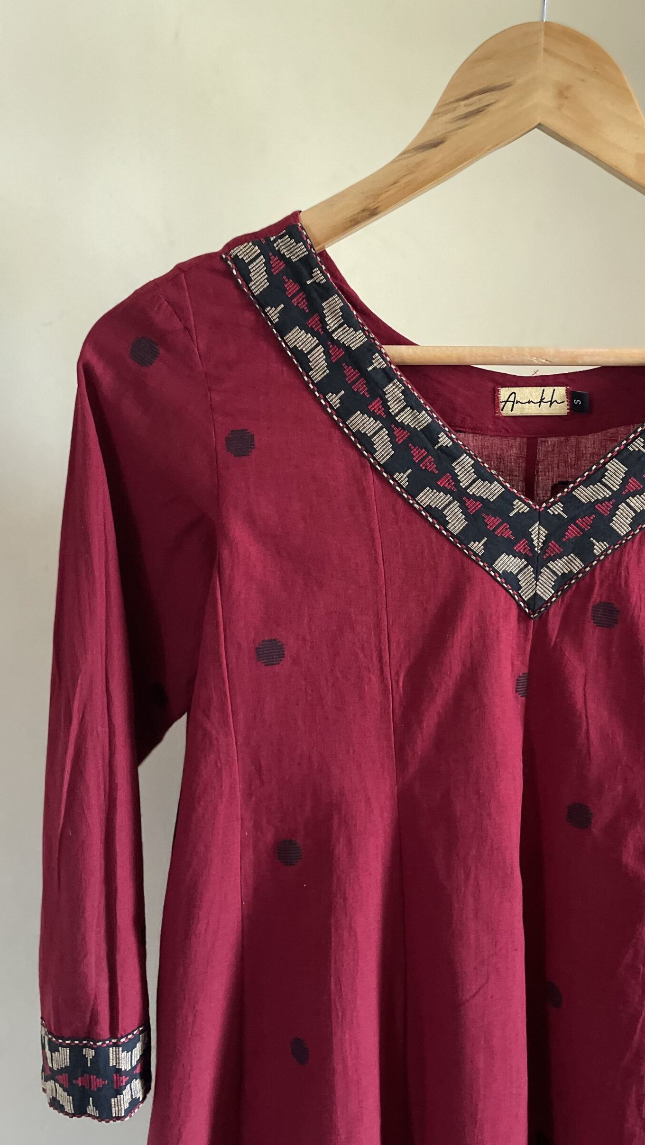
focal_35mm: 30
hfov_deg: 38.7
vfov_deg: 64.3
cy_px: 563
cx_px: 399
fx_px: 912
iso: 500
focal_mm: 4.2
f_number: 1.6
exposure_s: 1/50
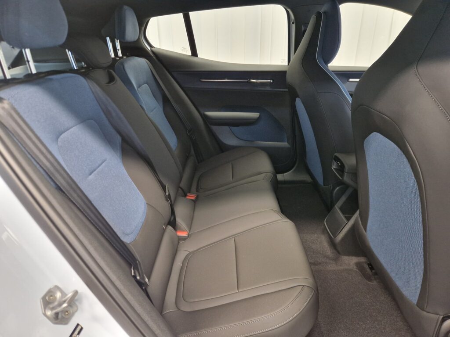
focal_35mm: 23
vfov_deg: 58.9
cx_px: 225
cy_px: 168
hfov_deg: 73.9
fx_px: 299
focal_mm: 5.4
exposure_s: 1/50
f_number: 1.8
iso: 640
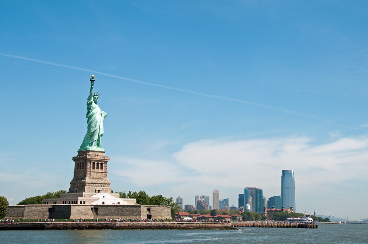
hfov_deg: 31.9
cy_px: 122
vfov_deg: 21.5
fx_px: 643
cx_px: 184
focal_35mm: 63
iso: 200
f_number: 11
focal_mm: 42
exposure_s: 1/320
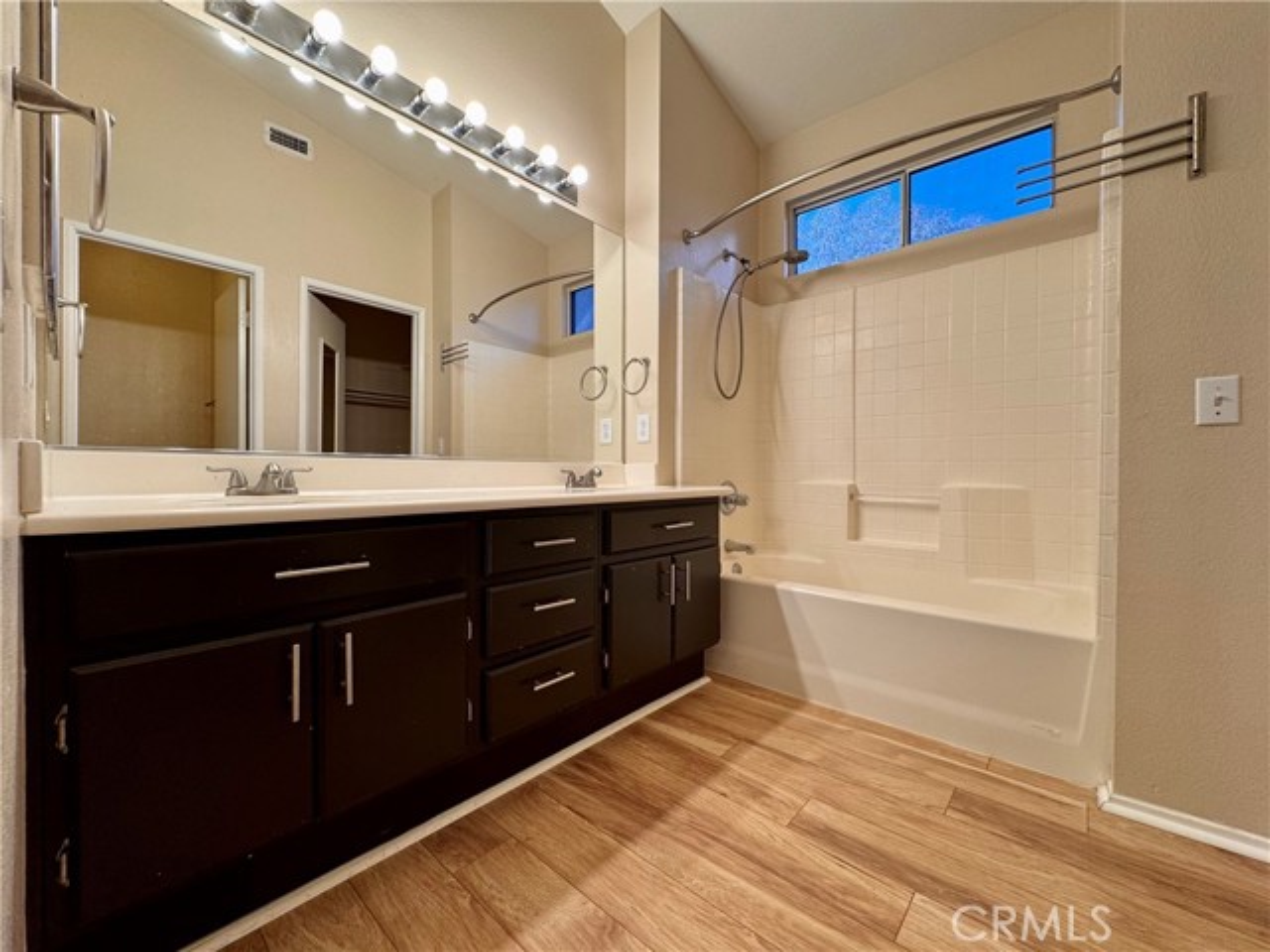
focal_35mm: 14
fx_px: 514
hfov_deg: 102.1
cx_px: 635
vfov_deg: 85.7
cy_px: 476
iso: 100
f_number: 2.2
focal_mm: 2.22
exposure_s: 1/120
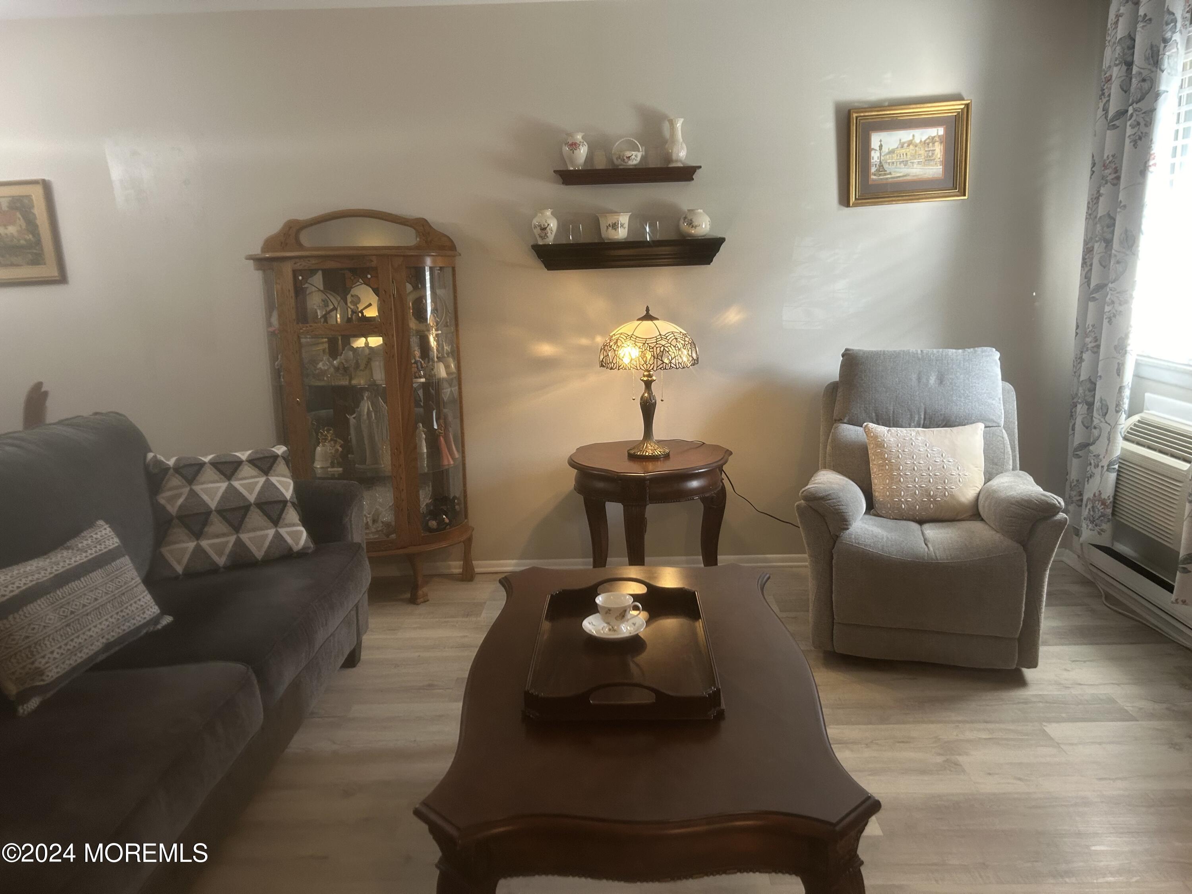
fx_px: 895
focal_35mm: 26
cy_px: 447
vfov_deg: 53.1
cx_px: 596
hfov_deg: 67.3
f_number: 1.5
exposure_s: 1/60
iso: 160
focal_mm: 5.7
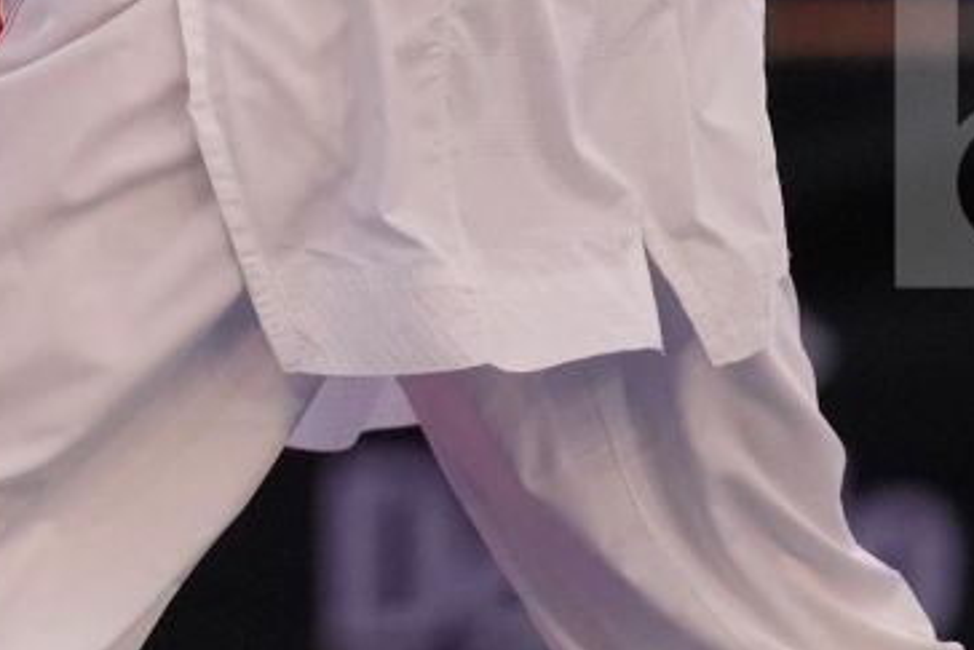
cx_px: -669
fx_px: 38513
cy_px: -907
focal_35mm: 1423
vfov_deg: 1.0
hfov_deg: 1.4
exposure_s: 1/1000
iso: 1600
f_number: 2.8
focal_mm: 192
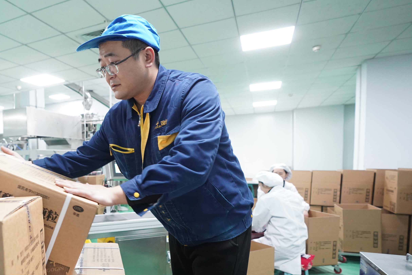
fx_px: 298
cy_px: 184
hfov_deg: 64.5
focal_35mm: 26
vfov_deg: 48.7
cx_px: 95
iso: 4000
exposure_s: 1/125
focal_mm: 16
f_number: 2.8
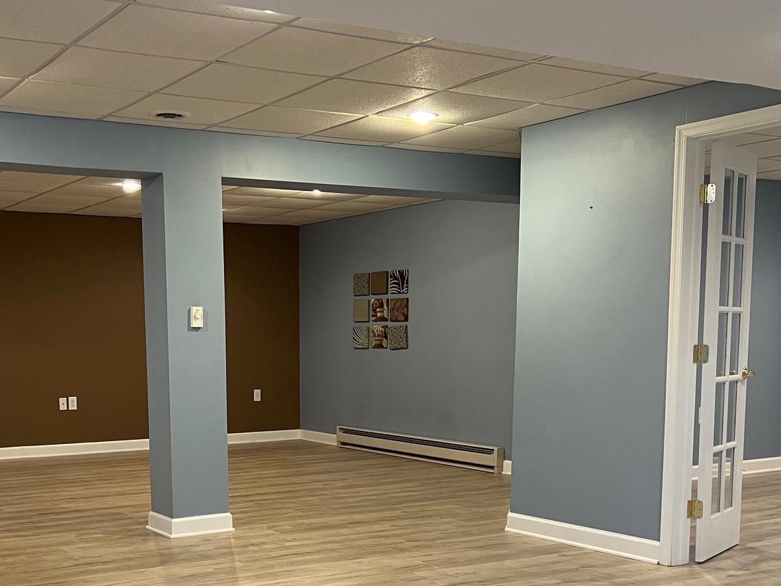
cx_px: 263
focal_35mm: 47
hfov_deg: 40.0
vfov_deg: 30.3
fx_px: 1061
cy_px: 443
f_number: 1.5
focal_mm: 5.7
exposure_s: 1/60
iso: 125
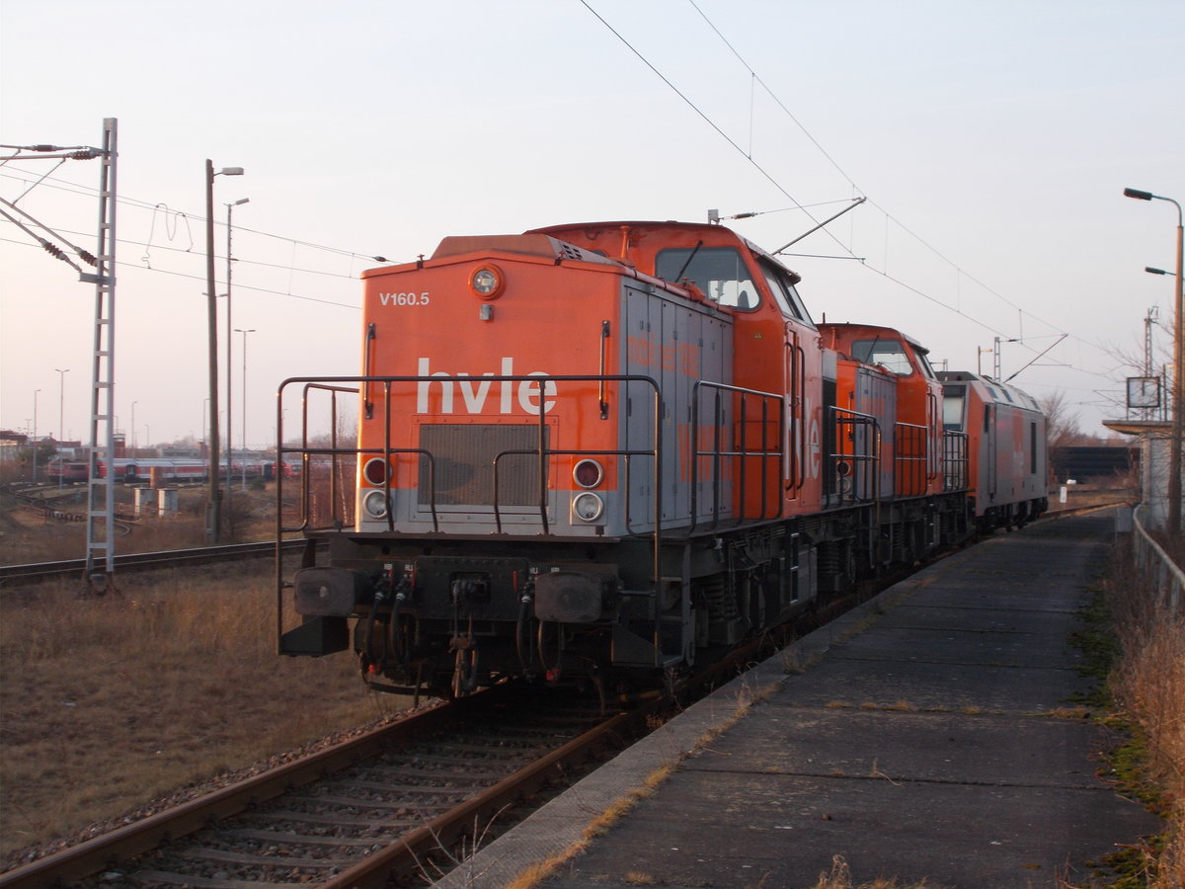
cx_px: 592
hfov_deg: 33.2
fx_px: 1985
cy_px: 444
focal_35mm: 58
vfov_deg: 25.2
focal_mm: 10.3
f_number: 4.9
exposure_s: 1/80
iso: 80
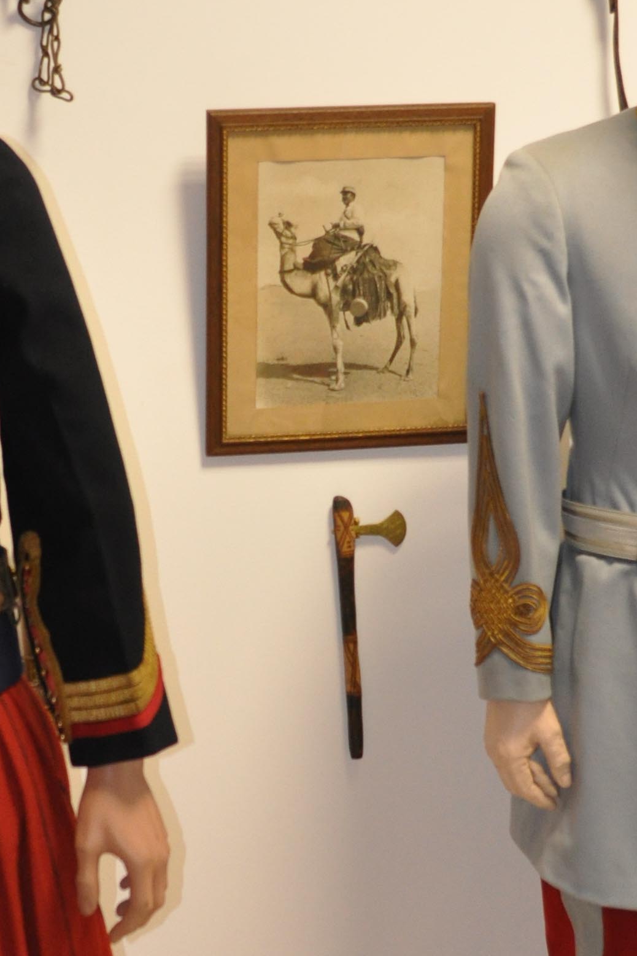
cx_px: 236
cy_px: 450
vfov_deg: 20.6
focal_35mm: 99
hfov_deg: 13.8
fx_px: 2627
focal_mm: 24
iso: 800
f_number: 2.8
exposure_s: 1/60
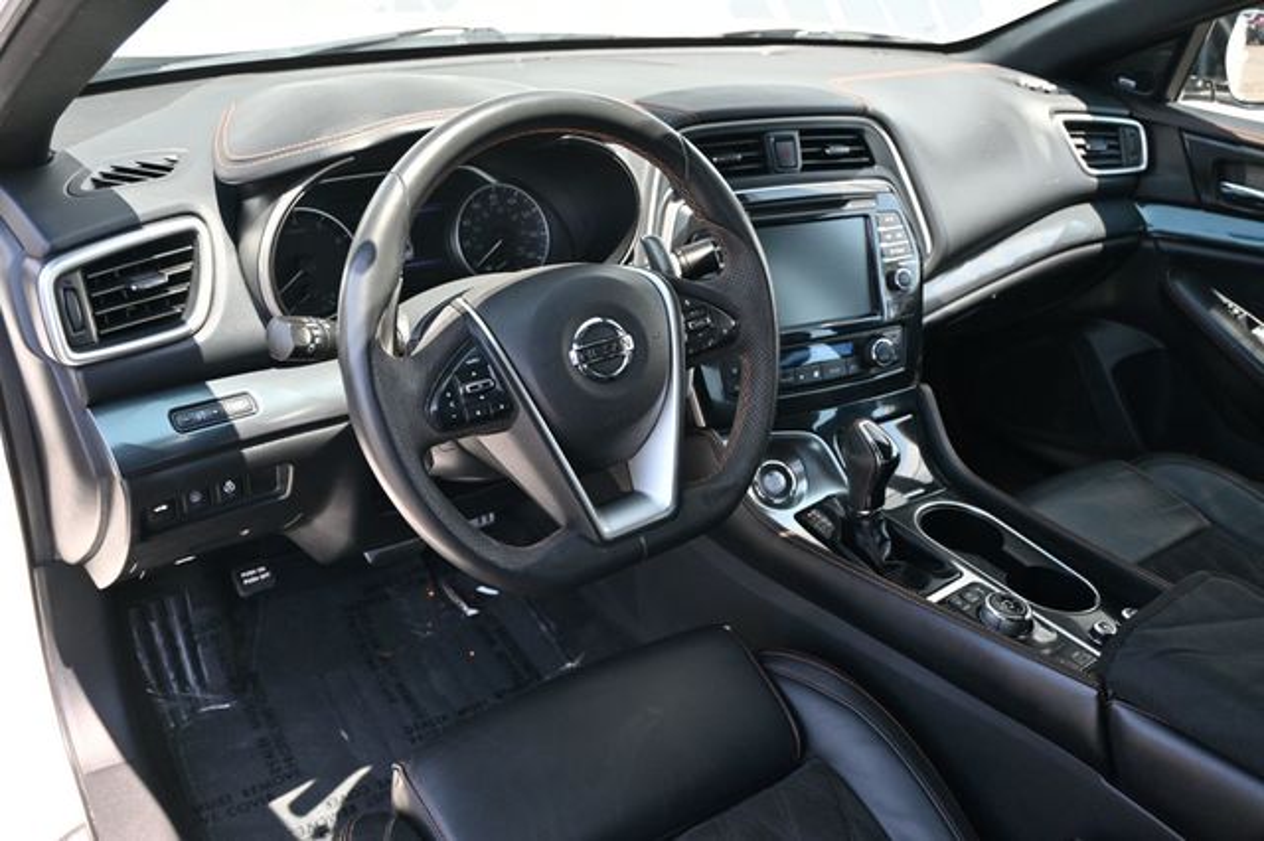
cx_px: 632
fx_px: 1026
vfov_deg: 44.6
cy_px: 420
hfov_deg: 63.2
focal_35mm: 29
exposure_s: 1/250
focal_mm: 19.5
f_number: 4
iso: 400
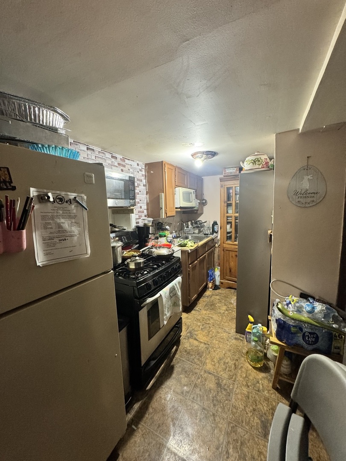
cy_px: 230
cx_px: 173
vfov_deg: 102.1
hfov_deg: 85.7
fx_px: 187
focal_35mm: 14
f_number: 2.2
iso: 400
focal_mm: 2.22
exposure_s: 1/60
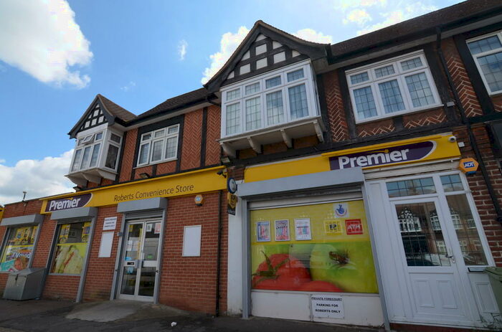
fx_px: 230
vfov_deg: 71.8
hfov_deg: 95.1
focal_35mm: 16
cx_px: 251
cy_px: 166
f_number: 8
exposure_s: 1/250
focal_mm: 11
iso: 125
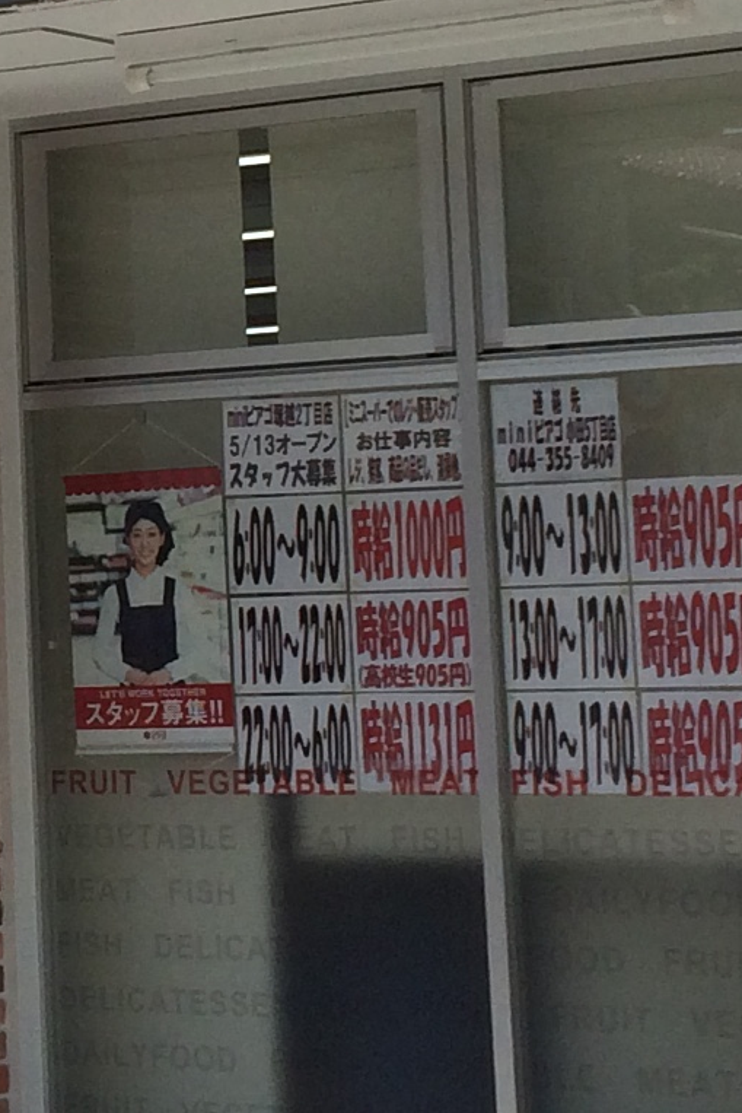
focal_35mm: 129
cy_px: 179
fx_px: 3986
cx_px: -238
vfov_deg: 15.7
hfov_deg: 10.4
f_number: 2.2
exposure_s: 1/2283
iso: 32
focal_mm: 4.15
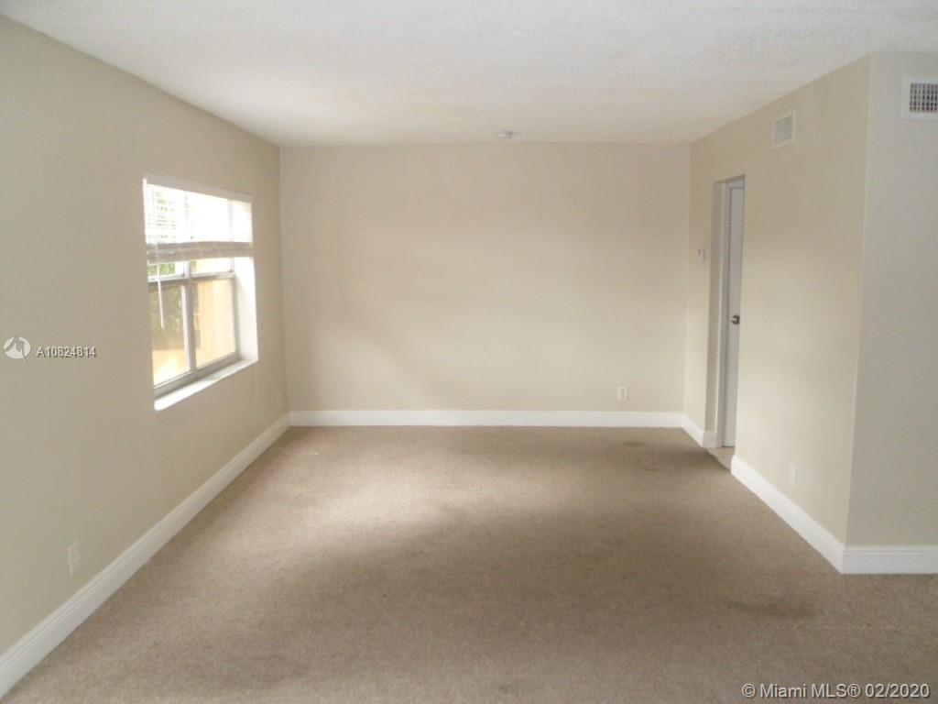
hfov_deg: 65.3
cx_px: 469
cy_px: 352
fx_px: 732
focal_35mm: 27
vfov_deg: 51.4
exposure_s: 1/30
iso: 240
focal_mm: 4.9
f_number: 3.3
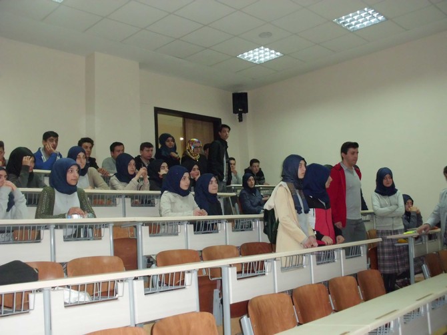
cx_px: 224
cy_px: 168
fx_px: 465
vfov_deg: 39.6
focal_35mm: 36
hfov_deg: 51.4
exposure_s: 1/60
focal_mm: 6.3
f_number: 2.9
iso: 400
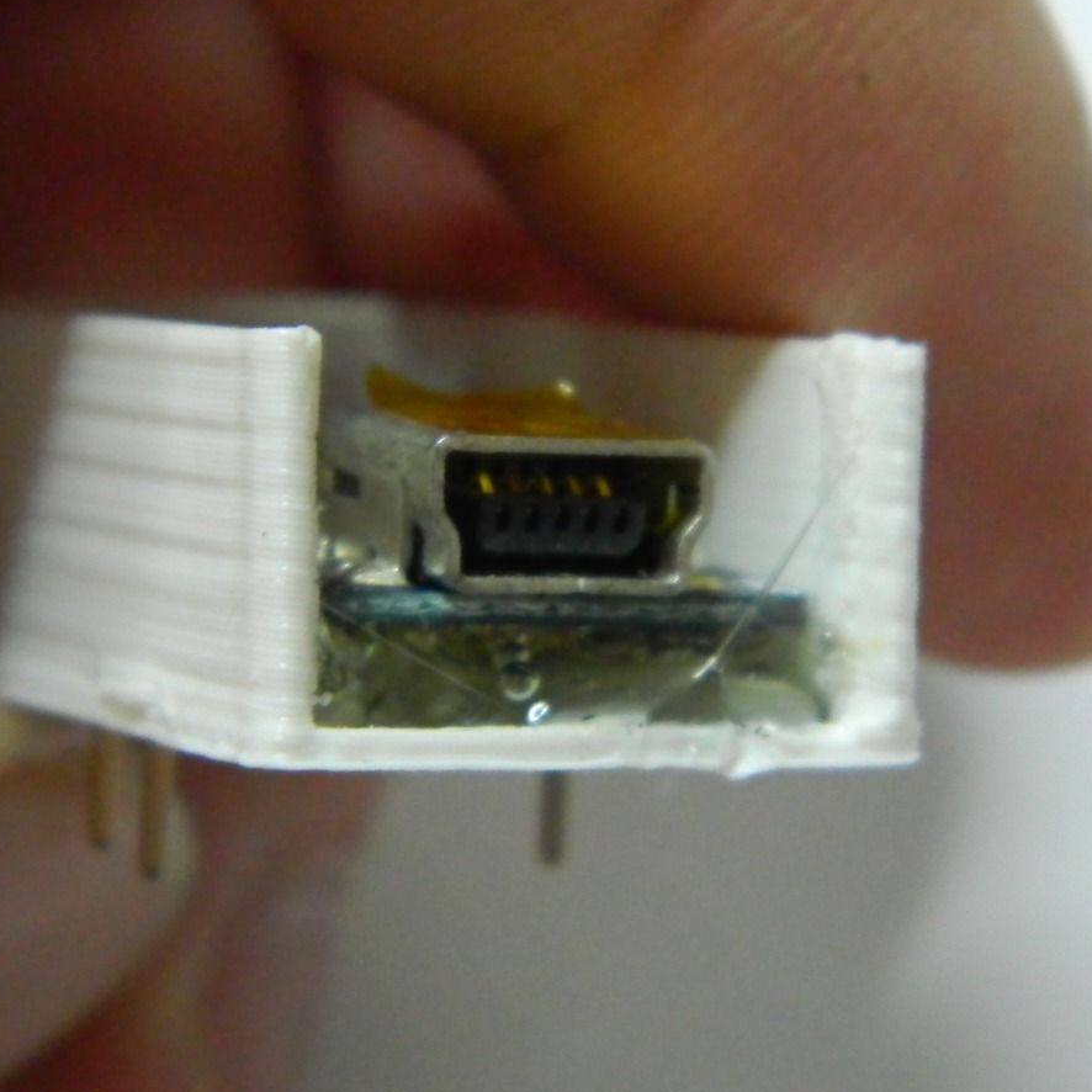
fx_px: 5282
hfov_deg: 11.8
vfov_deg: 11.8
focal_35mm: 148
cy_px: 531
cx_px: 572
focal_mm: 18.6
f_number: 4.5
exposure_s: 1/15
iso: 200
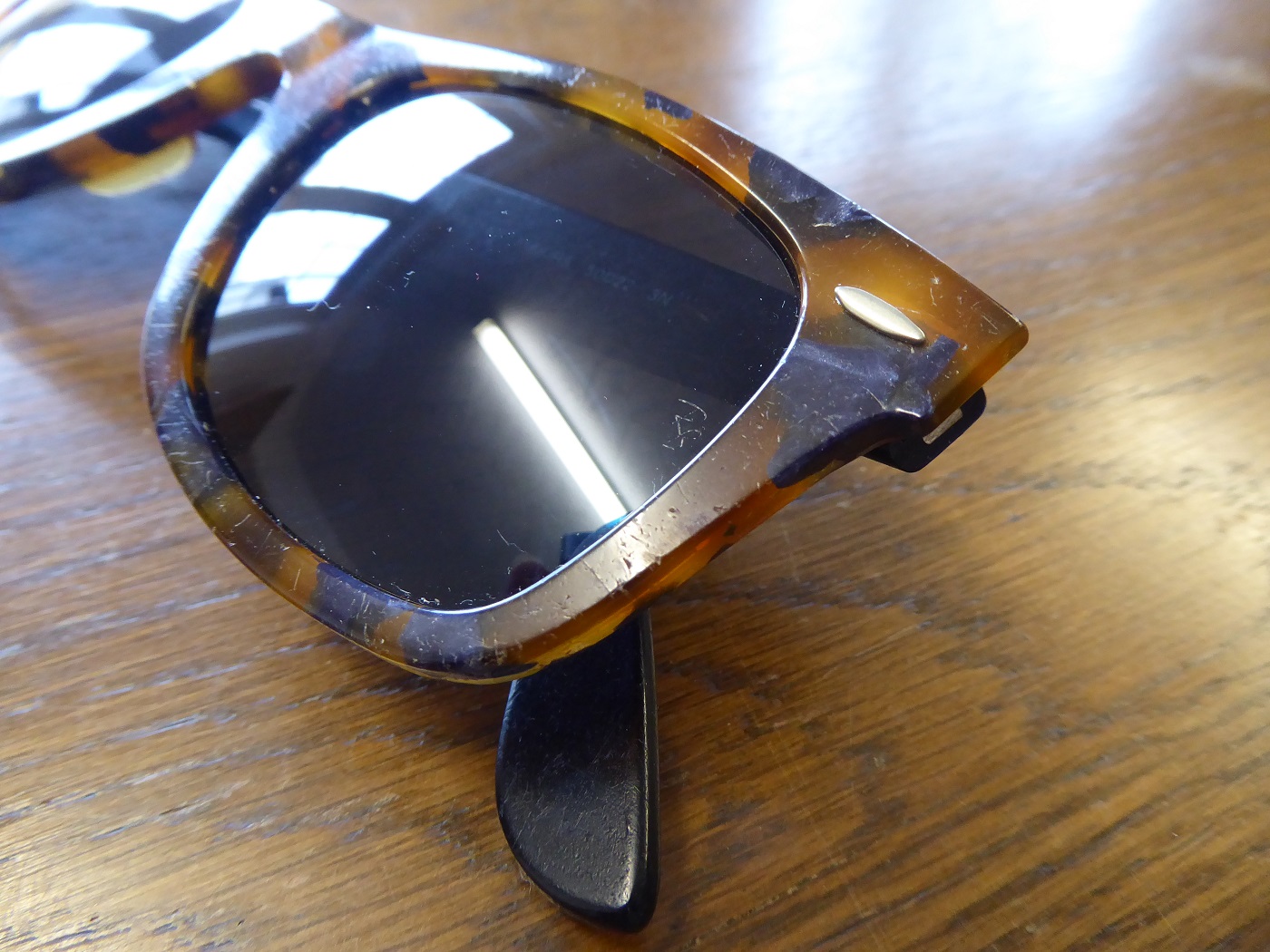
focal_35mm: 25
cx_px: 635
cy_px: 476
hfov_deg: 69.4
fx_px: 917
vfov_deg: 54.9
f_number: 3.3
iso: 400
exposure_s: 1/30
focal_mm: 4.3
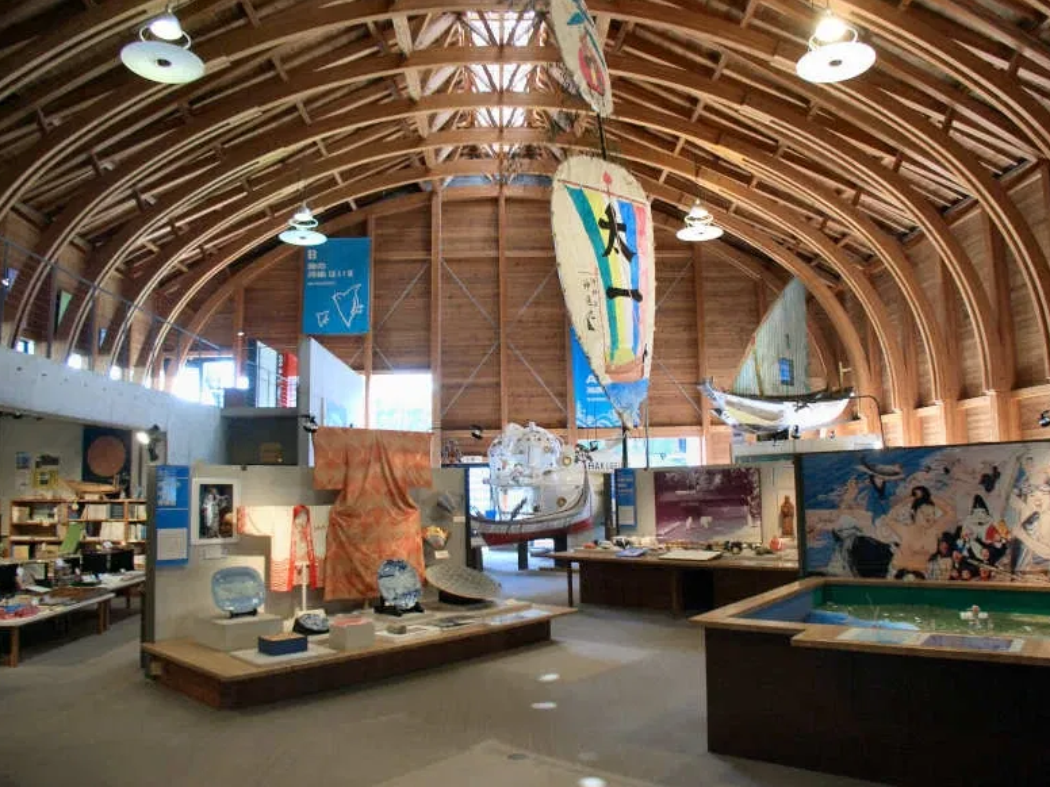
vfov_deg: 41.8
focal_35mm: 34
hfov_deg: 54.0
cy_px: 392
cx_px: 524
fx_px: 1031
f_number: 2.8
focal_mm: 7.1
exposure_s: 1/13
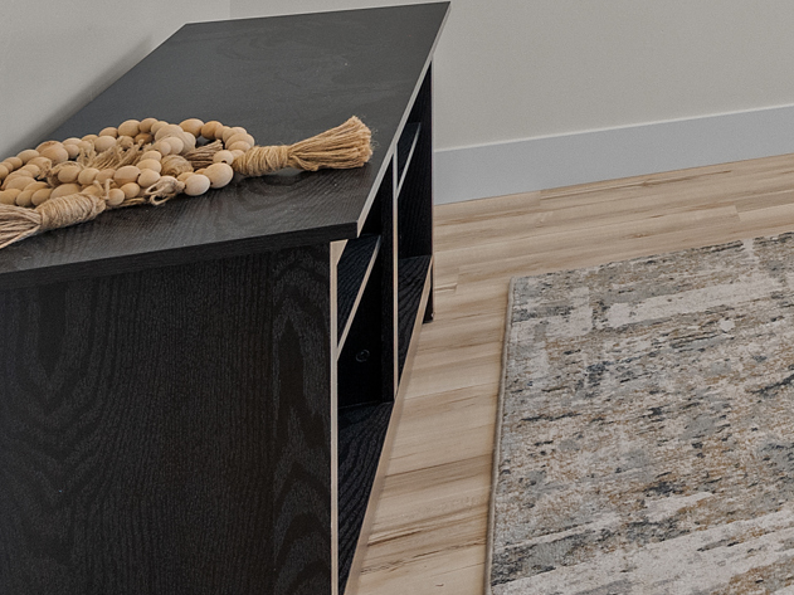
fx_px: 1443
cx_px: 1441
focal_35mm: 63
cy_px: -298
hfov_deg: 20.8
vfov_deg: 20.1
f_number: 8
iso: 500
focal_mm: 16.5
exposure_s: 1/5
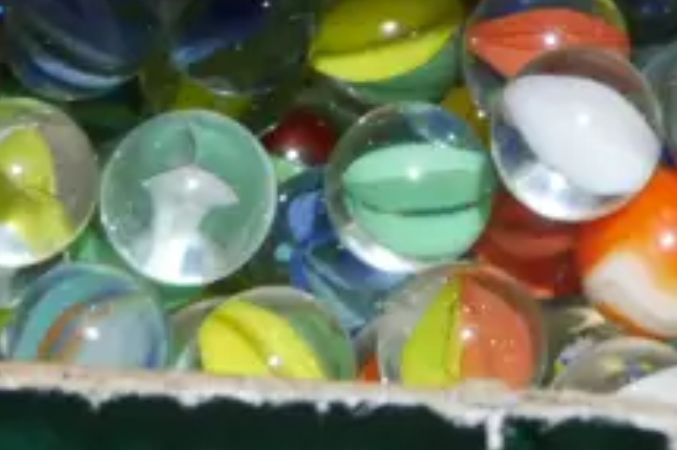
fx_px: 4848
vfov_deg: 5.1
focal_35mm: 258
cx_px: 945
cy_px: -655
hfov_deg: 7.9
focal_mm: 26
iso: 1250
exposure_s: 1/60
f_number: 5.6
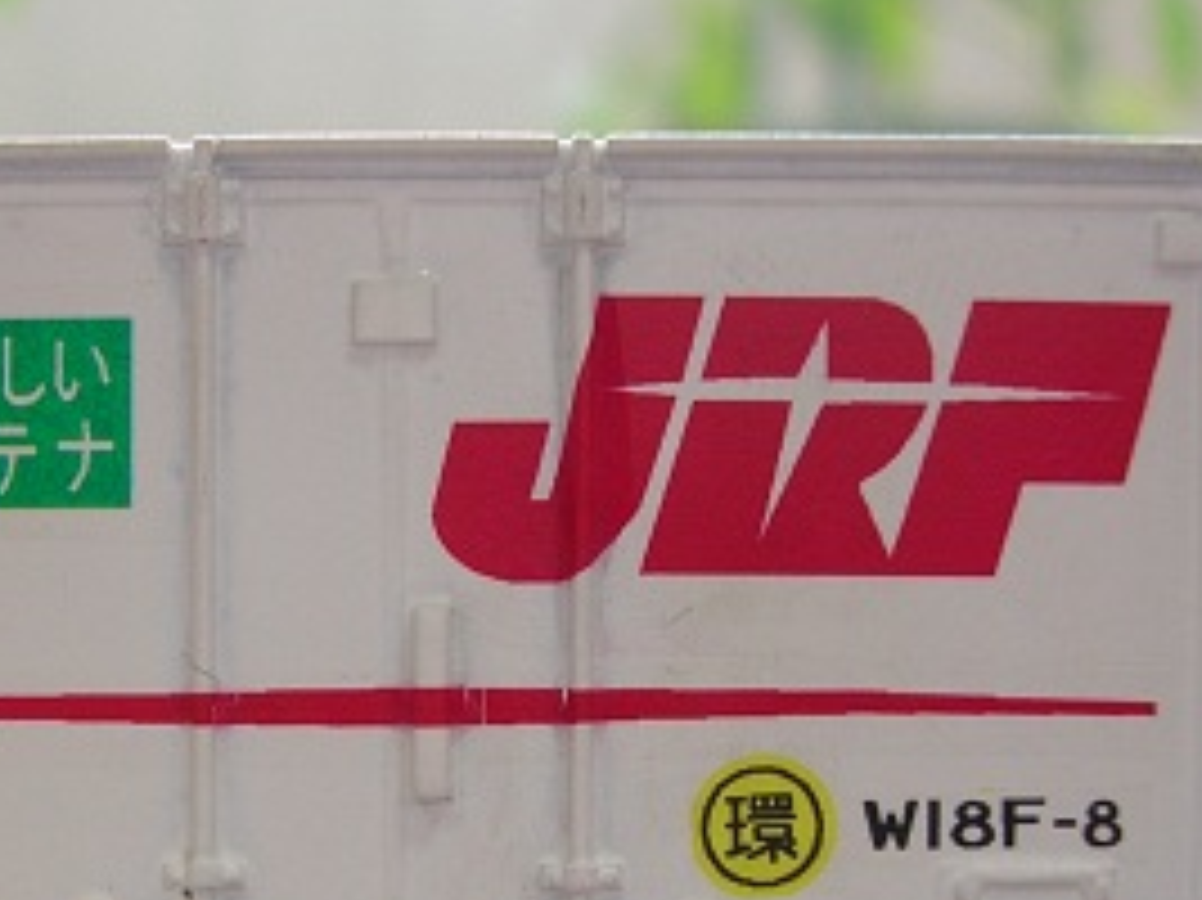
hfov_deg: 29.6
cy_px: 722
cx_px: 376
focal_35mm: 65
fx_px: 2256
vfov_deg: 22.3
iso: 50
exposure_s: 1/27.2
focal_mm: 5.8
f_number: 2.8
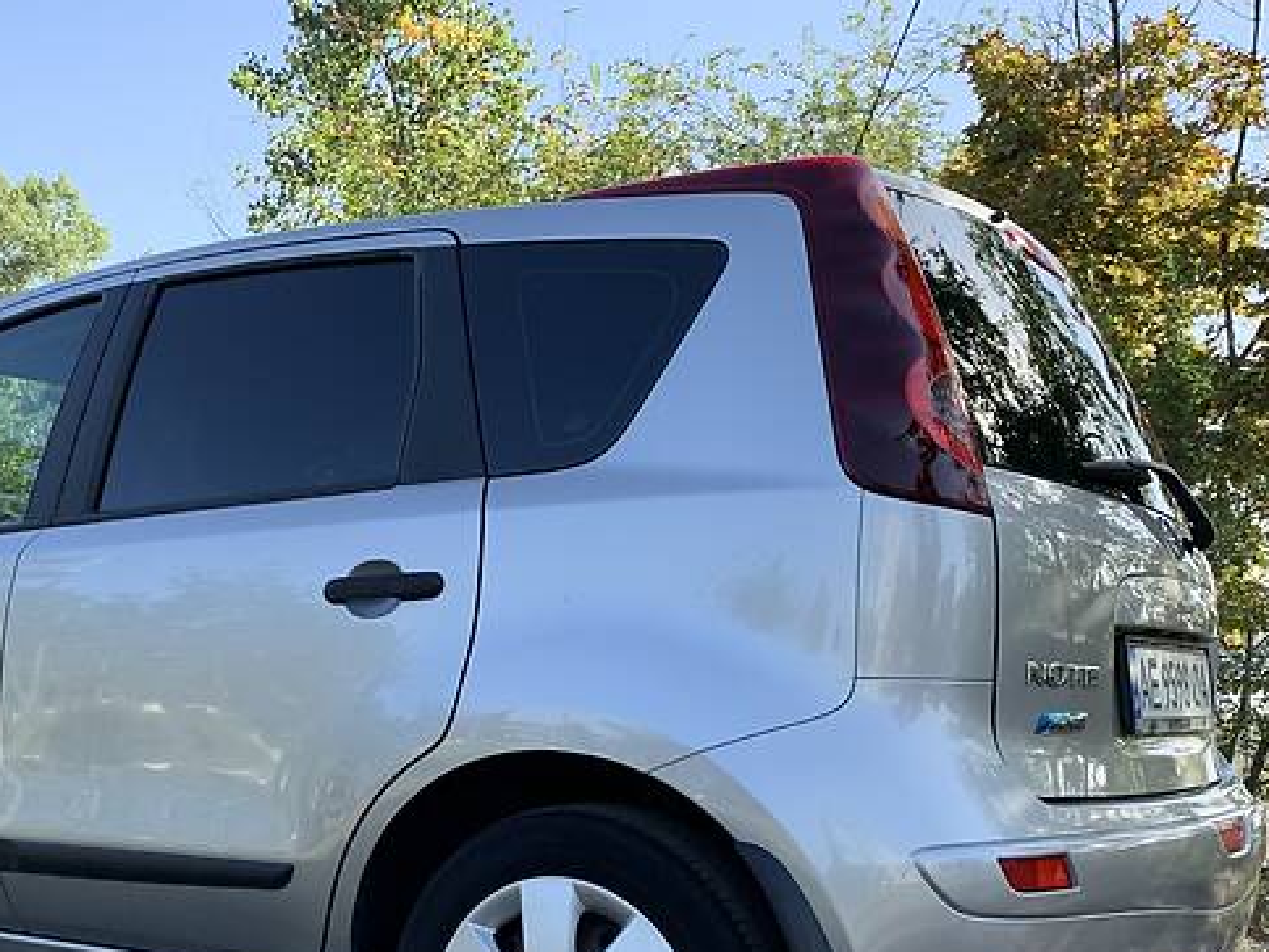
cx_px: 438
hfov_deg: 43.3
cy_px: 640
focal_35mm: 43
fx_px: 1576
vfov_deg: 33.3
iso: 25
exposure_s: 1/623
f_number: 1.8
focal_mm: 4.2
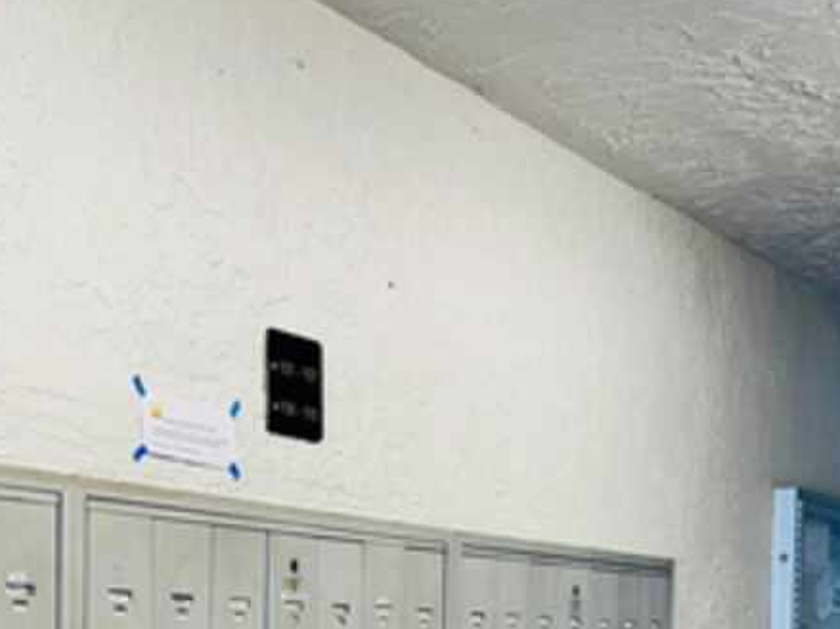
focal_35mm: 70
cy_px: 723
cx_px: 220
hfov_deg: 27.4
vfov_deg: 19.9
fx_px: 1698
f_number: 1.78
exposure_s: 1/120
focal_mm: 6.76
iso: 80
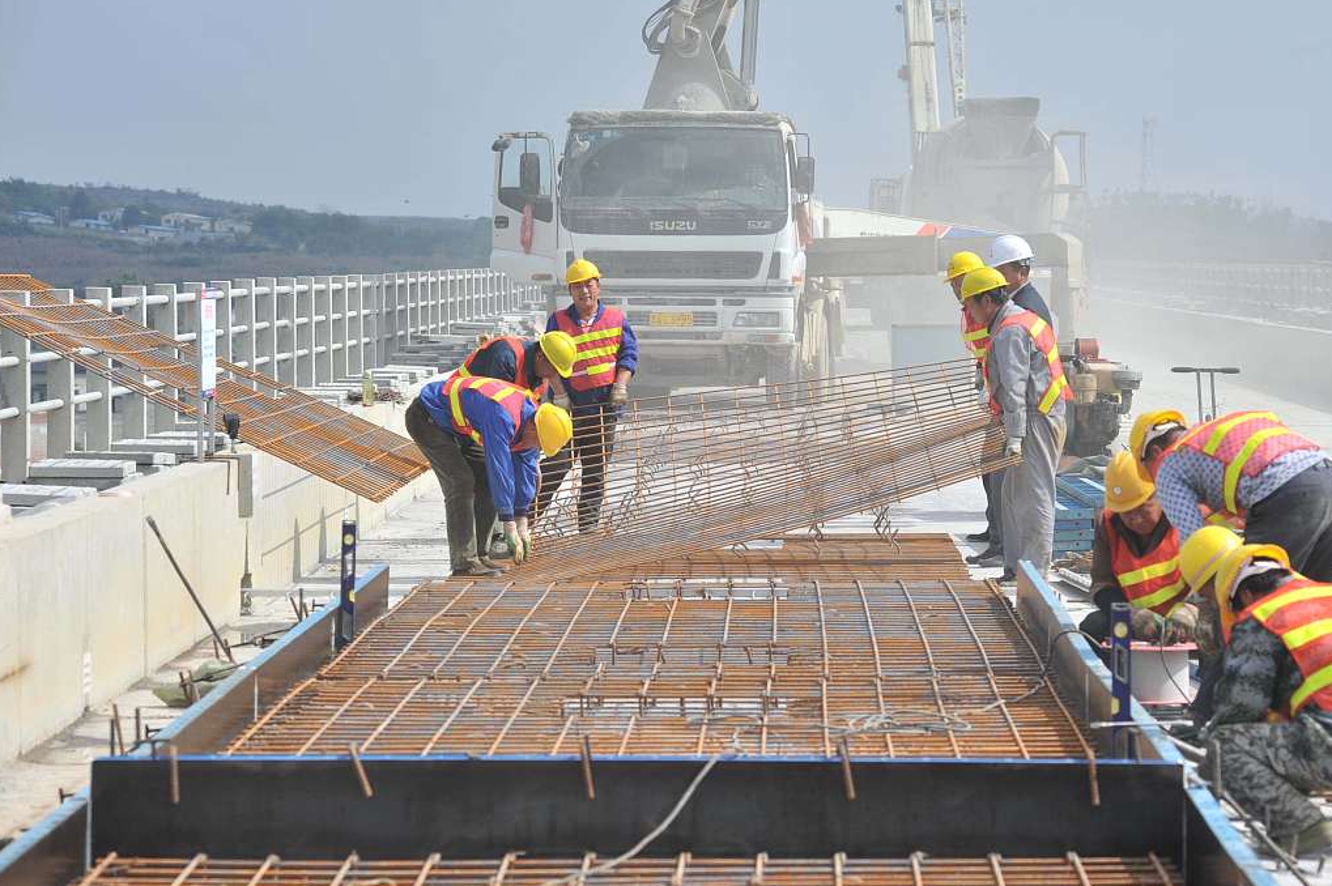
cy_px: 382
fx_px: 5879
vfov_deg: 8.6
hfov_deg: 12.9
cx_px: 756
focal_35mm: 159
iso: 200
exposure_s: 1/640
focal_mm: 135
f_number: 8
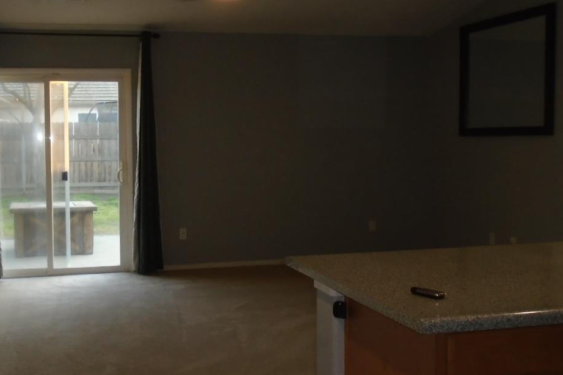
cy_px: 178
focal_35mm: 44
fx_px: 688
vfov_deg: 30.5
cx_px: 206
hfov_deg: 44.1
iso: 200
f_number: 3.2
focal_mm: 4.6
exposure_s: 1/30
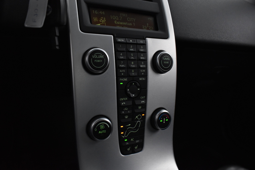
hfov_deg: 67.4
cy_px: 85
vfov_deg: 47.9
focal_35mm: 27
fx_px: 191
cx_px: 128
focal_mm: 18
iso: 3200
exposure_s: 1/80
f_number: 4.5
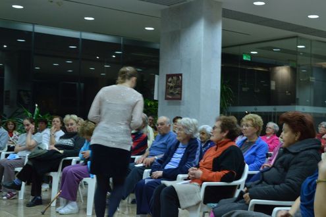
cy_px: 108
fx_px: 489
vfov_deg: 25.1
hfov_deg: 36.9
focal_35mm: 54
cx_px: 163
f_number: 9
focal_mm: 36
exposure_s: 1/25
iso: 800
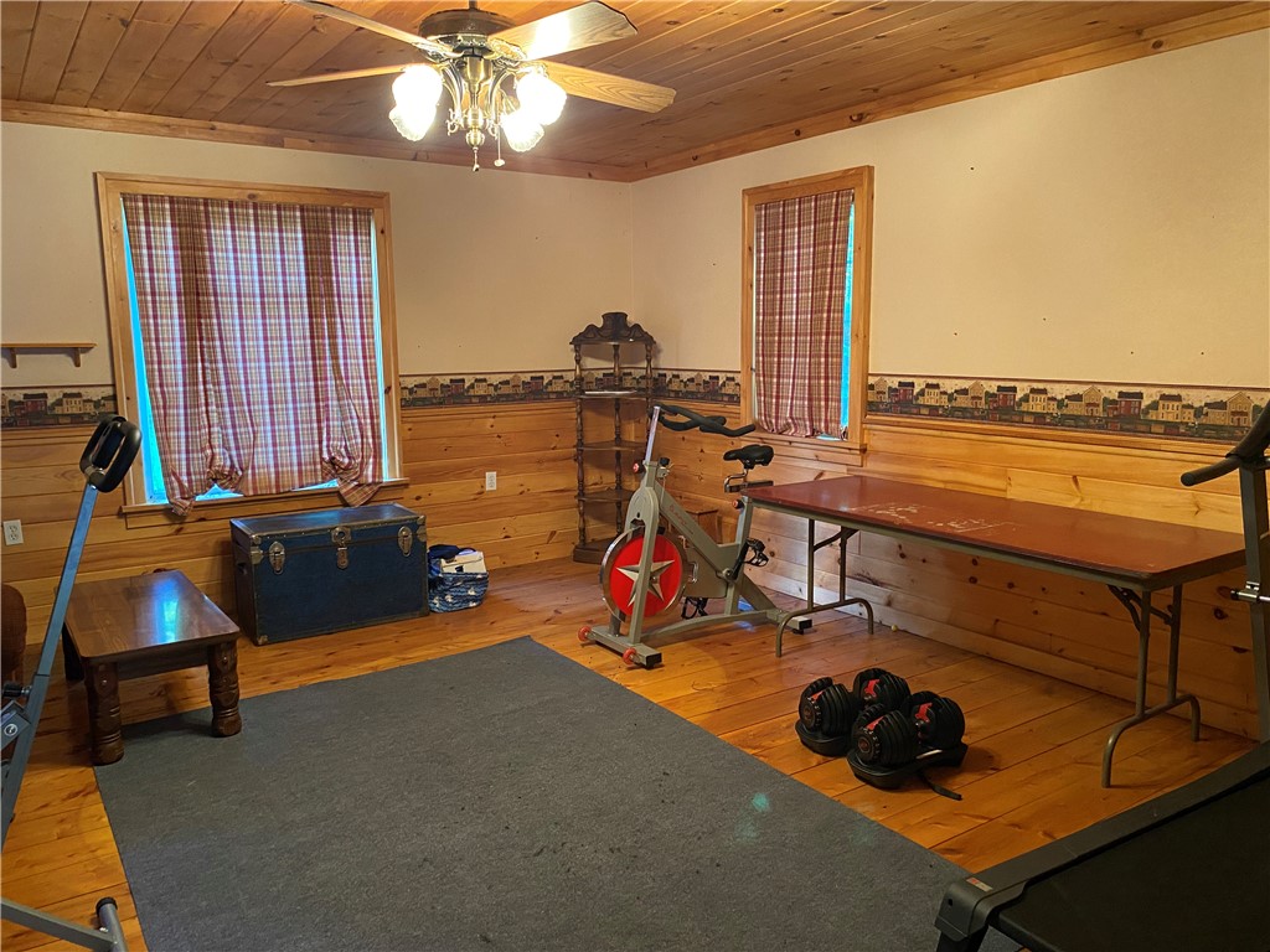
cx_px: 635
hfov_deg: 67.3
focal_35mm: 26
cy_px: 476
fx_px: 954
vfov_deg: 53.1
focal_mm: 4.25
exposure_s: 1/40
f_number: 1.8
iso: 500
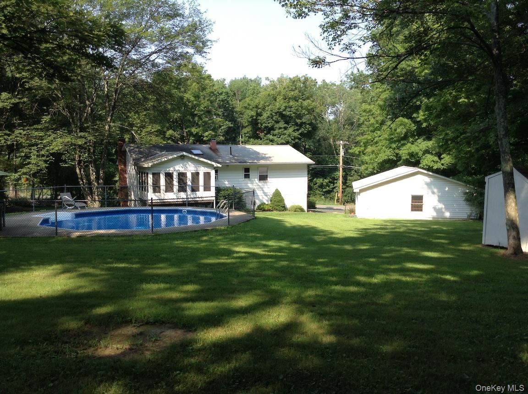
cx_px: 264
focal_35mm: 33
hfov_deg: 55.4
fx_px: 503
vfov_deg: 42.8
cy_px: 197
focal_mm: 3.3
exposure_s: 1/341
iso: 32
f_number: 2.4
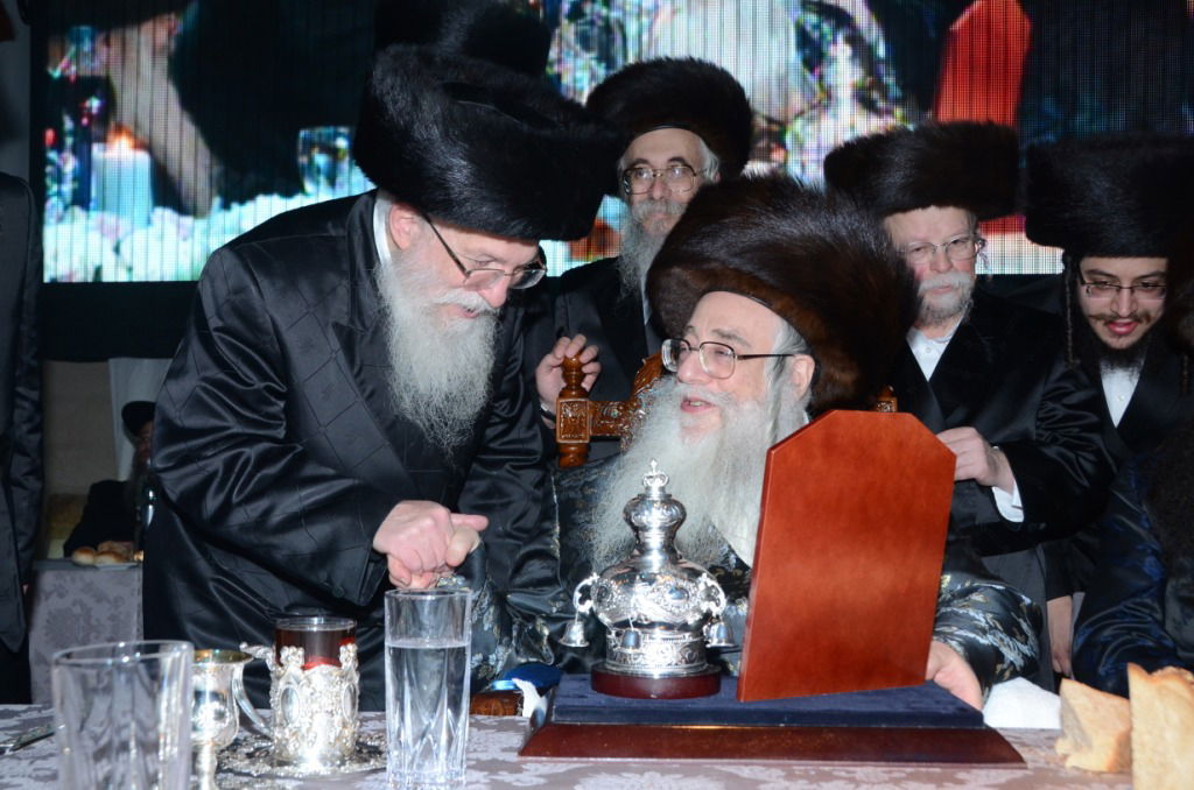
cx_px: 597
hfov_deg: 53.2
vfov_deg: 36.7
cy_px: 395
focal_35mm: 36
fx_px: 1191
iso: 800
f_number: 6.3
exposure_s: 1/200
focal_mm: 24
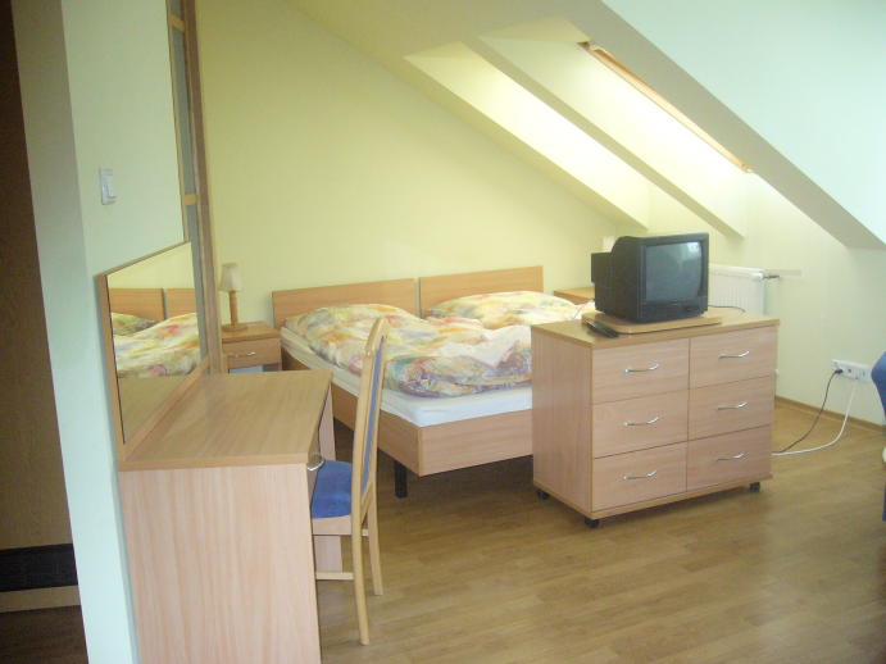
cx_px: 443
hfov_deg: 52.6
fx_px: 896
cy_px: 332
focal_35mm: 35
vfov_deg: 40.7
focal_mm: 5.8
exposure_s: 1/60
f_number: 2.8
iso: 400
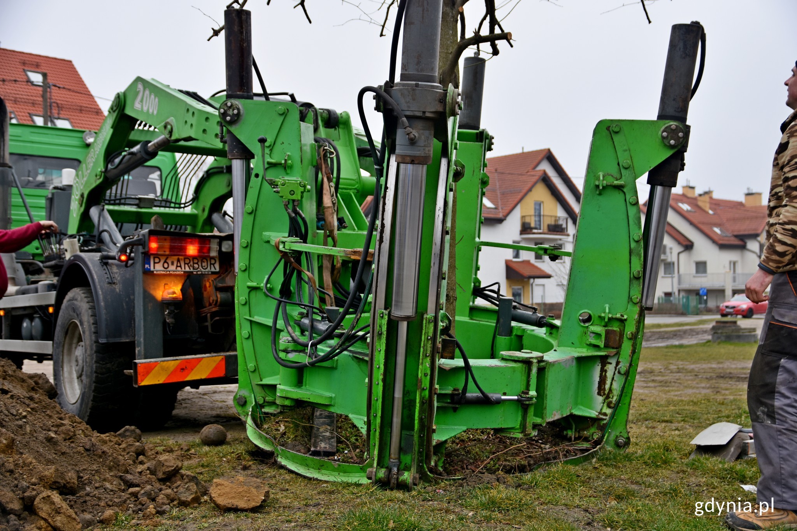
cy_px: 266
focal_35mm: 39
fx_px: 863
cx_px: 398
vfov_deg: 34.2
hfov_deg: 49.6
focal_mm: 26
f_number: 3.2
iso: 160
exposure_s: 1/320
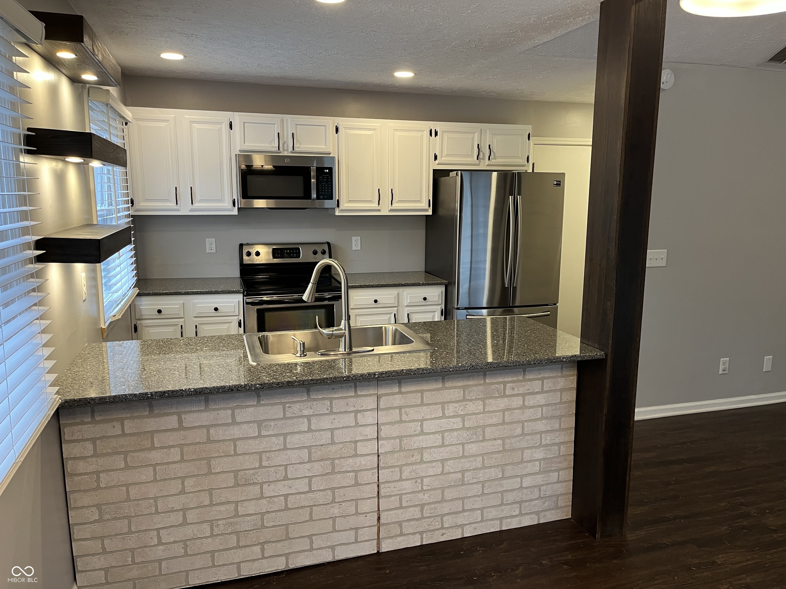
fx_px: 590
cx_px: 393
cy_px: 294
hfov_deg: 67.3
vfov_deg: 53.1
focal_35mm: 26
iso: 125
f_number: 1.6
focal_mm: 5.1
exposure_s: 1/60
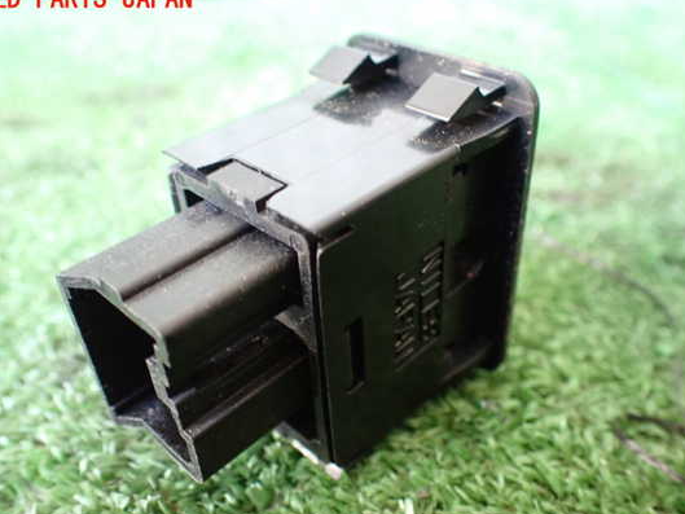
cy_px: 274
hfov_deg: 53.9
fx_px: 673
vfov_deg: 41.8
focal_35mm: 34
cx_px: 346
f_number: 2.3
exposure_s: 1/30
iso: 800
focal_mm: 5.4
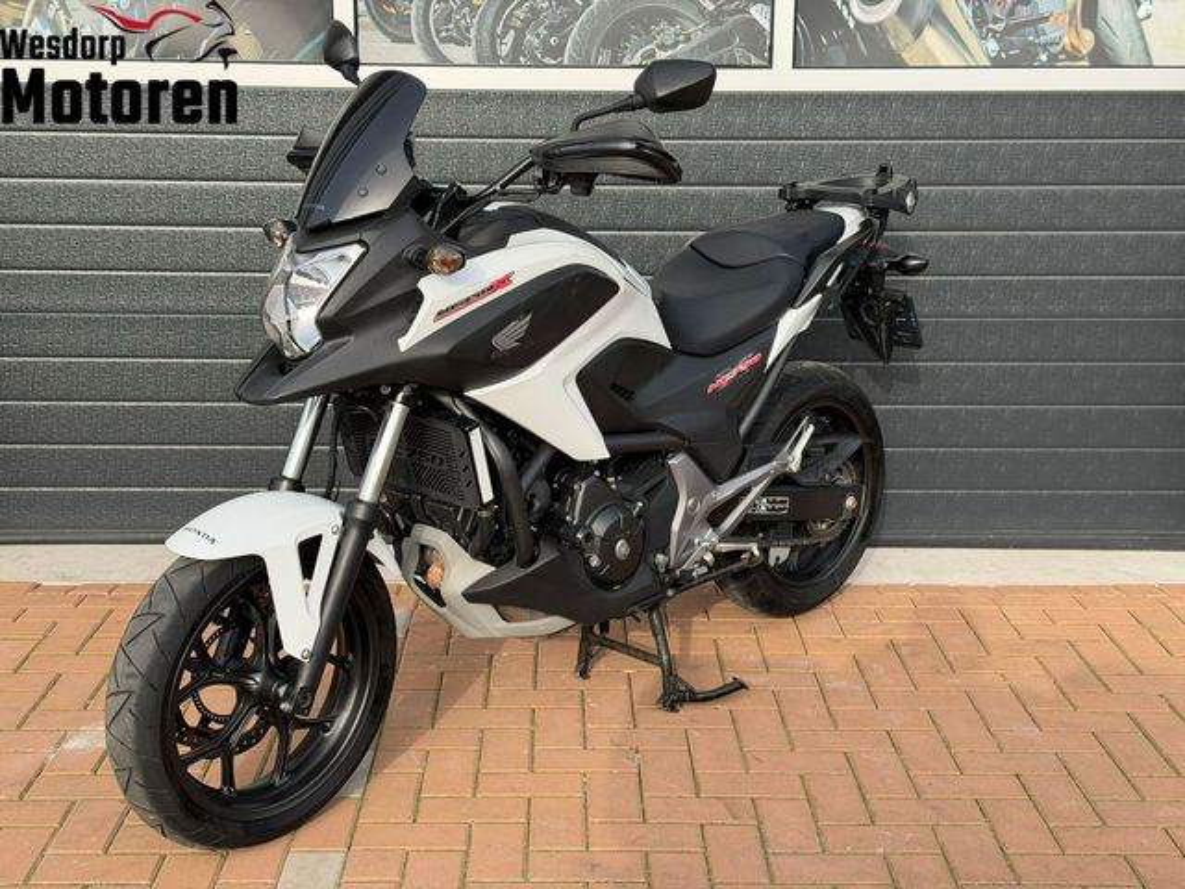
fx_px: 1643
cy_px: 444
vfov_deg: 30.3
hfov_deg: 39.7
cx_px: 592
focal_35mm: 48
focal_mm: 6.76
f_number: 1.78
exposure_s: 1/1403
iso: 100
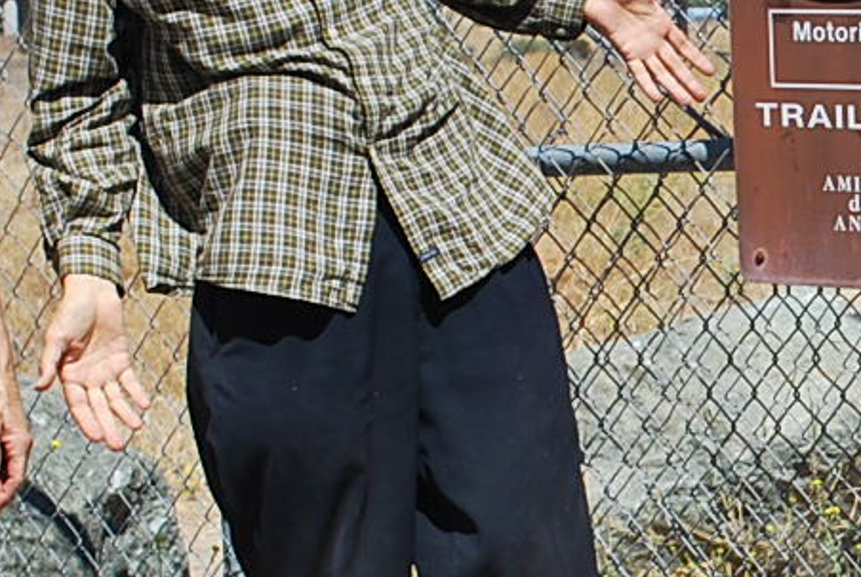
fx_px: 4001
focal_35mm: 167
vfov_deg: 8.3
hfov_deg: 12.1
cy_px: 347
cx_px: 968
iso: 100
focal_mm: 26
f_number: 9
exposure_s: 1/320
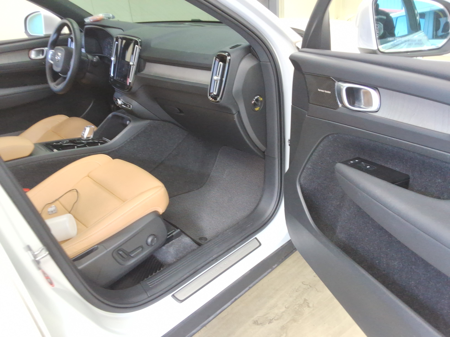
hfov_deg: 63.4
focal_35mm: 28
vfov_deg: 49.7
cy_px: 168
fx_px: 364
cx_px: 225
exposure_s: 1/40
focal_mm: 2.91
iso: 102
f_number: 1.9
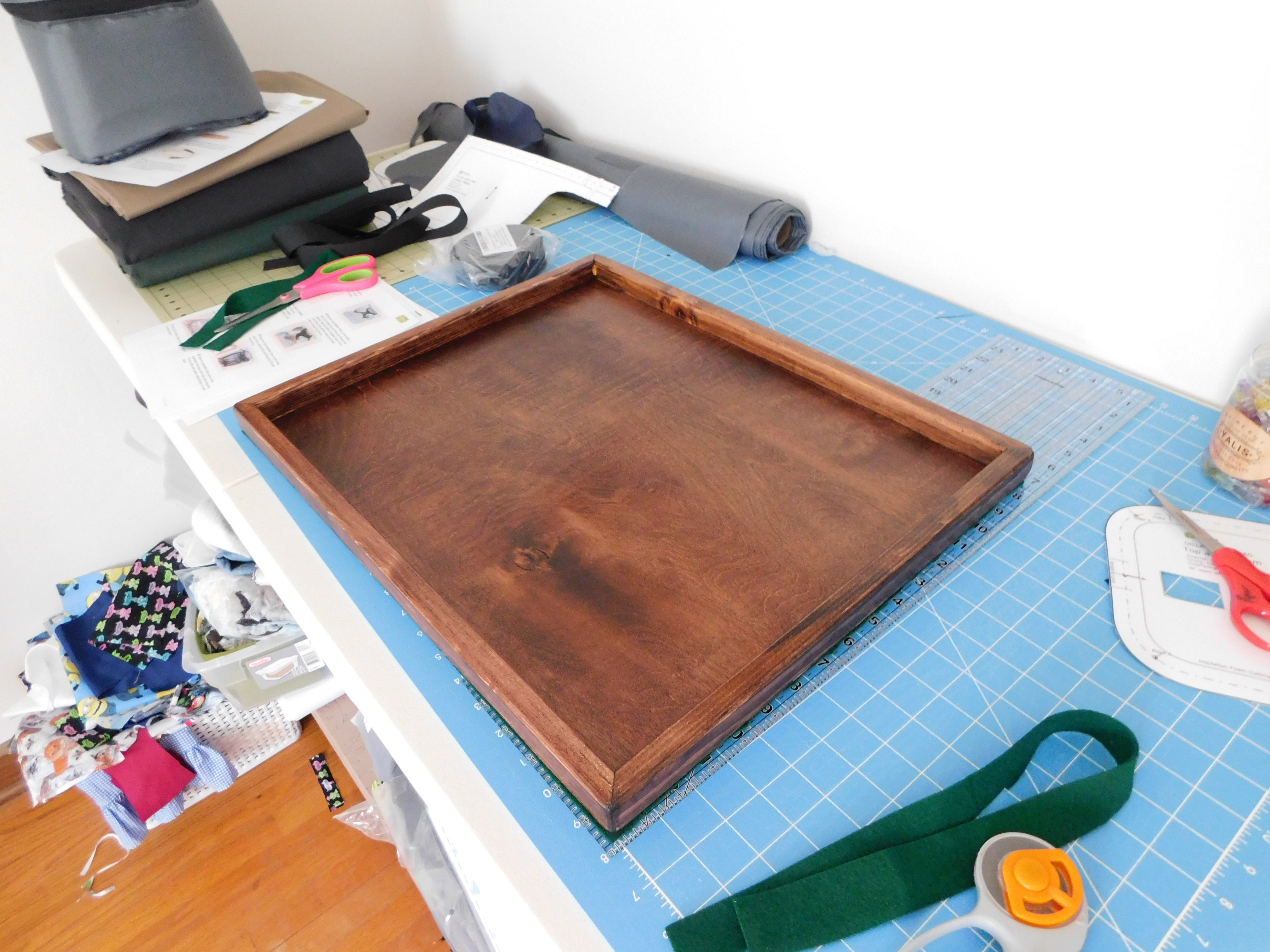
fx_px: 844
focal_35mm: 23
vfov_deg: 58.9
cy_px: 476
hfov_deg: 73.9
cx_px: 635
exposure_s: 1/8
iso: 450
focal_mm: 4
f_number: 3
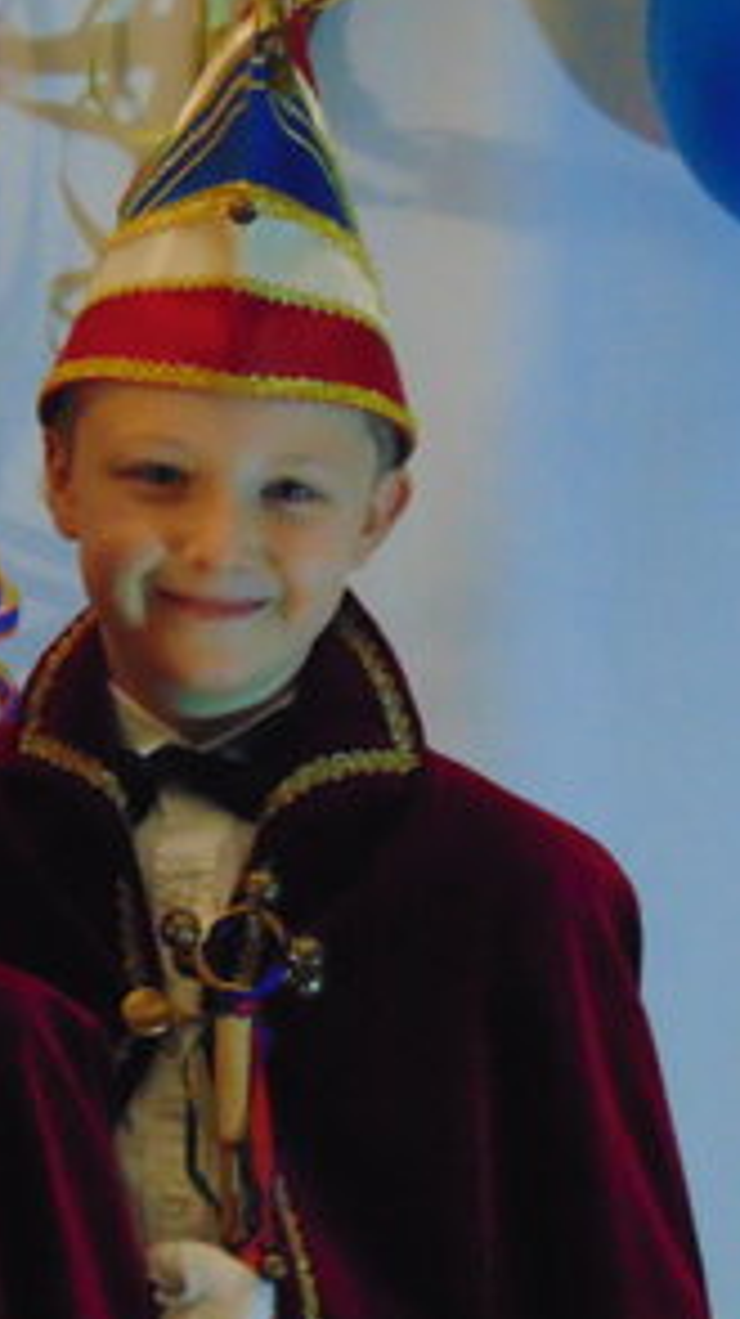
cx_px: 18
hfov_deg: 6.9
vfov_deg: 12.2
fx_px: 6150
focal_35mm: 176
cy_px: 619
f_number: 3.9
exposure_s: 1/30
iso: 800
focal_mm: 19.4
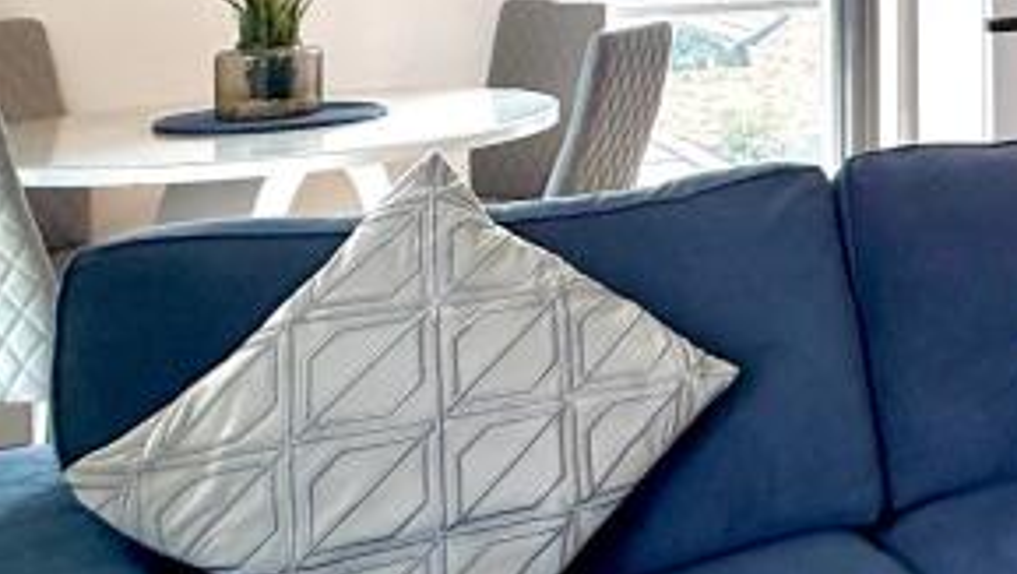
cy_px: -92
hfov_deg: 28.1
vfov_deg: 20.9
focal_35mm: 54
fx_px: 1457
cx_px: 1460
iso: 64
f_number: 2.2
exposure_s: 1/181
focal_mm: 2.22
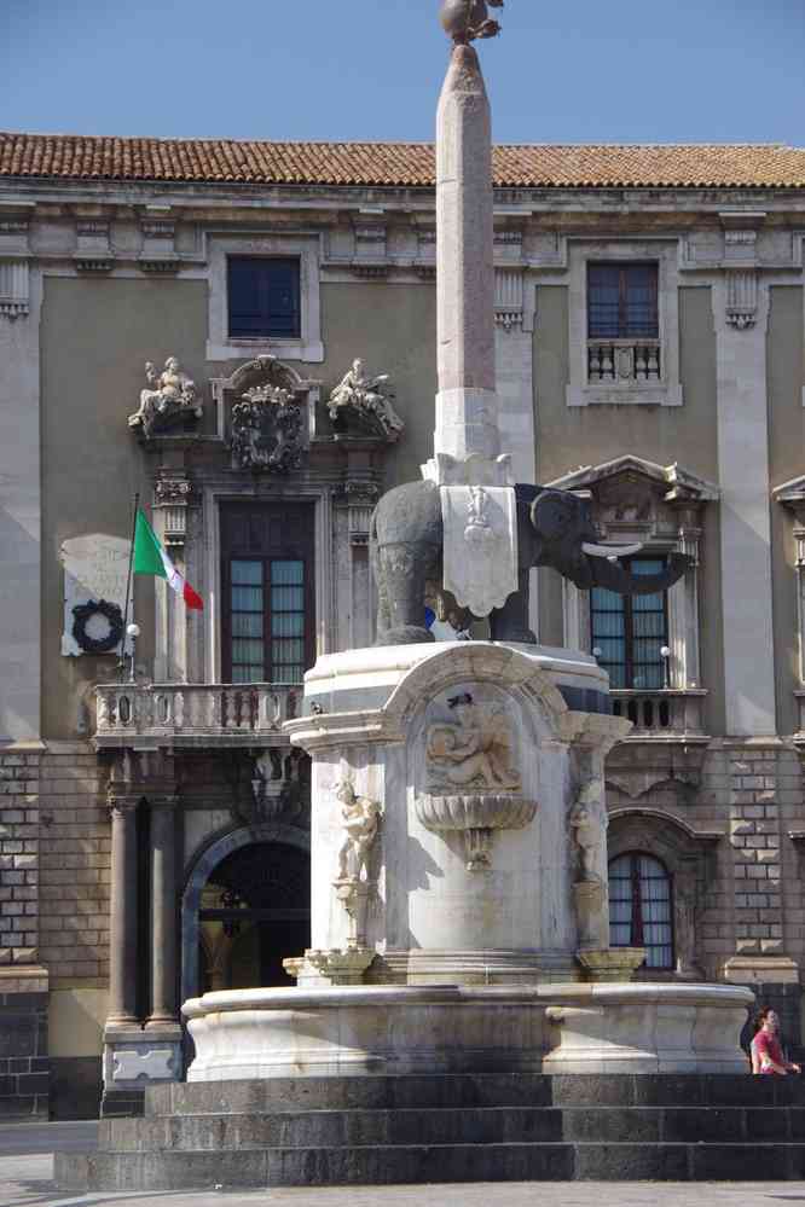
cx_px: 402
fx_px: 3270
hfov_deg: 14.0
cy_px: 604
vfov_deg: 20.9
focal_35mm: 98
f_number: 9
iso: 200
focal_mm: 65
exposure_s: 1/100
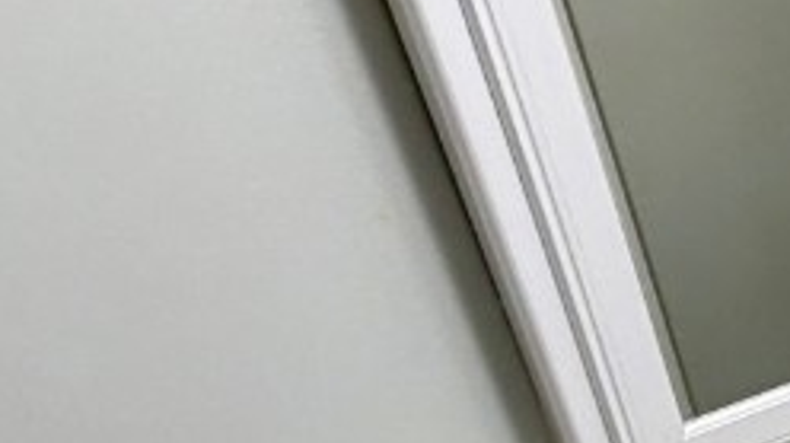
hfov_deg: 21.9
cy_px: 529
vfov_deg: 18.1
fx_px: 1319
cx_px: 1398
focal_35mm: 63
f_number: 2.2
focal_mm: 2.22
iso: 250
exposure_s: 1/60
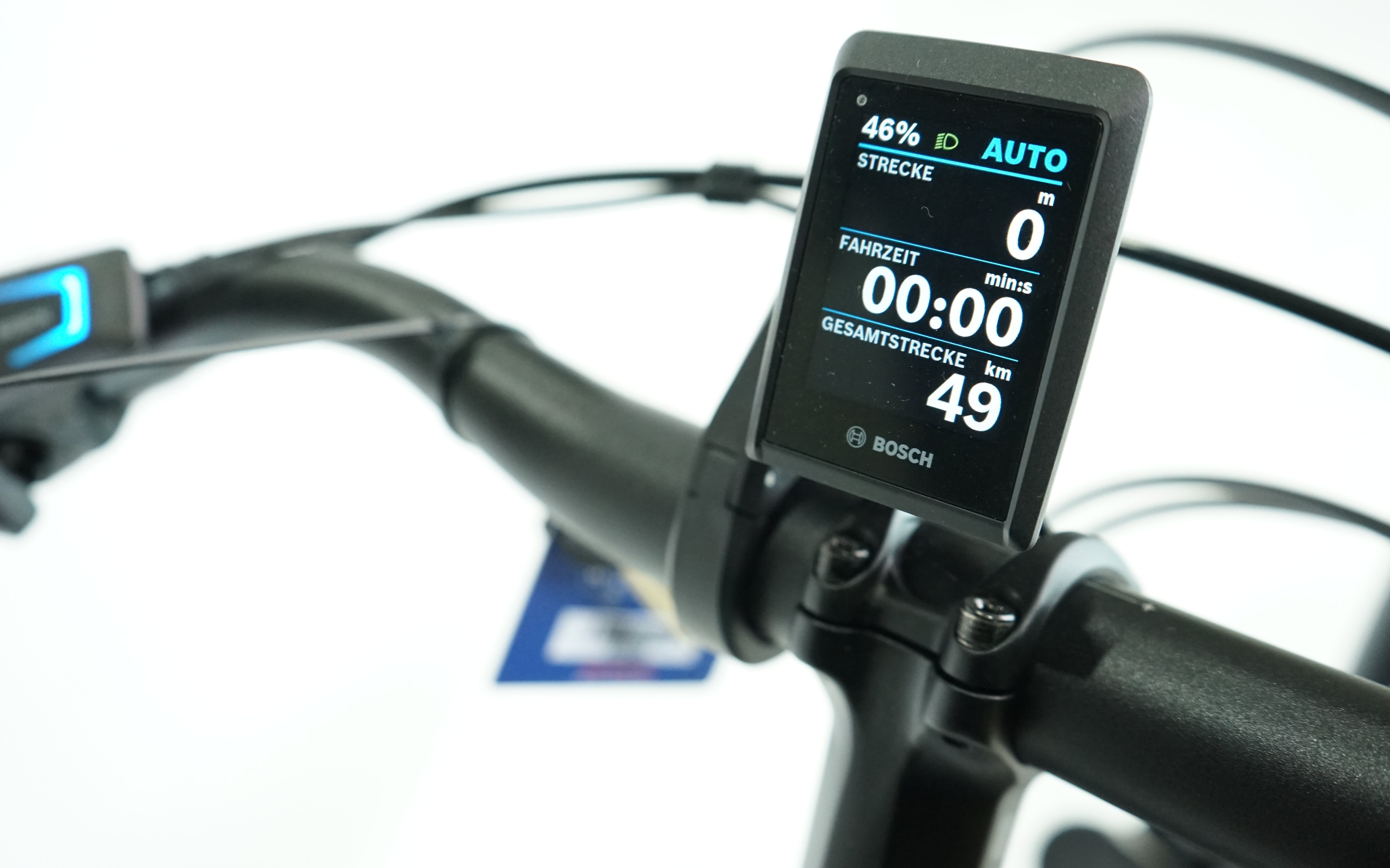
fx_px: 1364
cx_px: 651
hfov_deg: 54.0
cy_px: 387
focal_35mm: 36
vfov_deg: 35.3
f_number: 4
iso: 2500
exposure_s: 1/200
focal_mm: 32
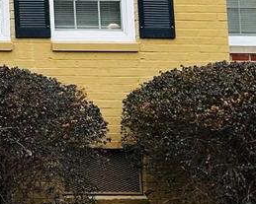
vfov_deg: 10.5
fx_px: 1068
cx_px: -290
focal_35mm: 141
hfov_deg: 11.9
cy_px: -117
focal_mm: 5.7
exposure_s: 1/374
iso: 50
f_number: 1.5
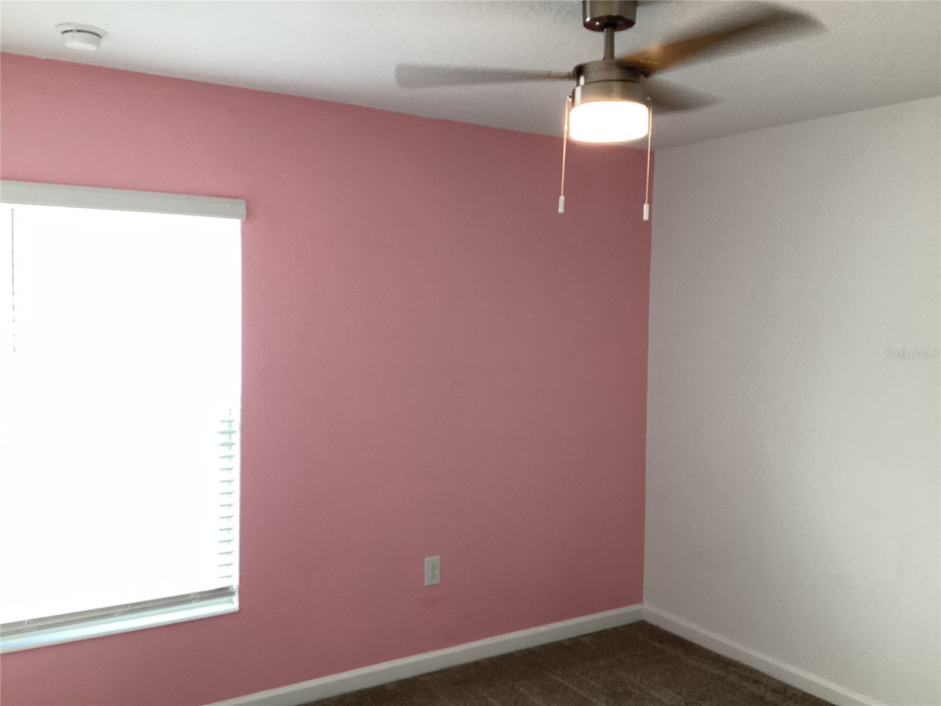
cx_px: 470
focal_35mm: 31
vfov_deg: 45.4
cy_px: 353
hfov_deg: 58.4
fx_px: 843
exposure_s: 1/60
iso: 80
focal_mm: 3.3
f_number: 2.4
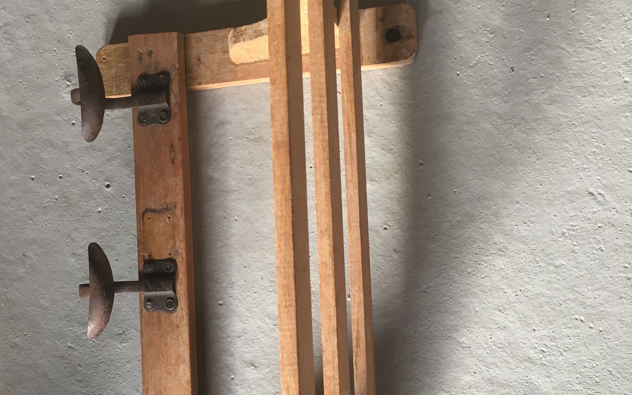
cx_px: 313
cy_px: 265
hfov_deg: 47.2
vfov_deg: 30.3
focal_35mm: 42
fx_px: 723
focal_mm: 4.15
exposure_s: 1/33
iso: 100
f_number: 2.2
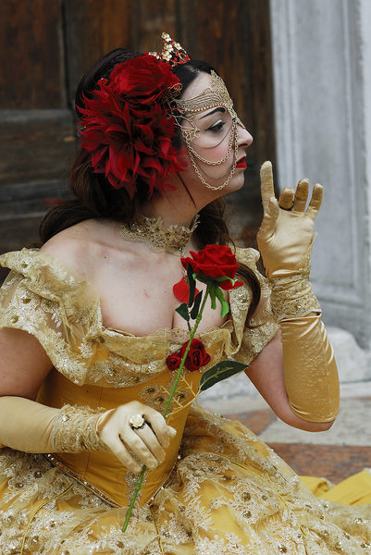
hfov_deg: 10.8
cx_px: 186
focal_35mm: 128
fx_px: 1967
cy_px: 278
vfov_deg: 16.1
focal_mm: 85
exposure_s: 1/125
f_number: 5
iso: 250
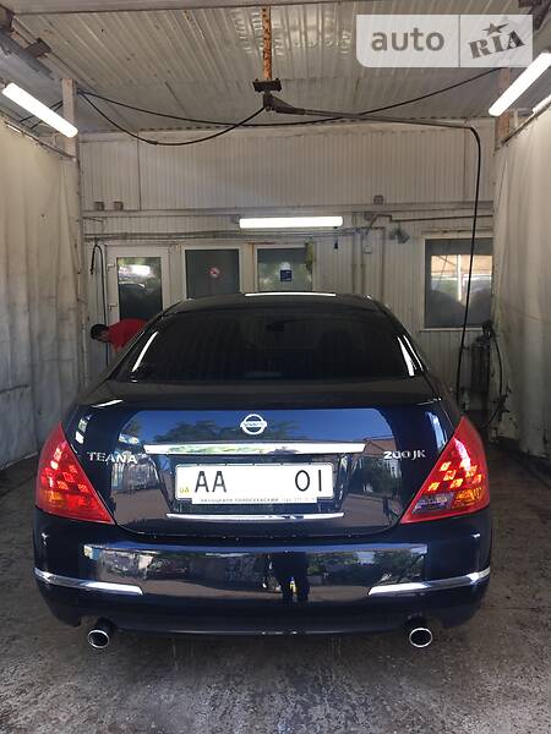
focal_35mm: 29
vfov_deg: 61.7
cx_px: 276
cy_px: 367
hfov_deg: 48.2
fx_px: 615
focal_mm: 4.2
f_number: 2.2
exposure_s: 1/42
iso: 25
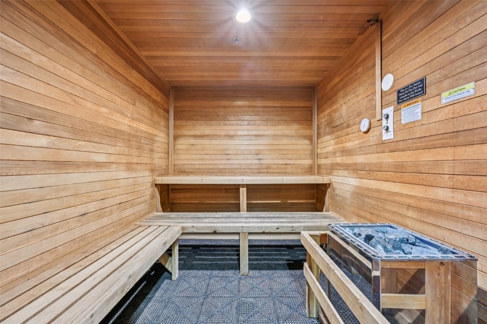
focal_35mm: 14
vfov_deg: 81.2
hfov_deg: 104.3
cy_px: 162
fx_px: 189
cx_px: 244
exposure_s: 1
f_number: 8
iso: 400
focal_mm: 14
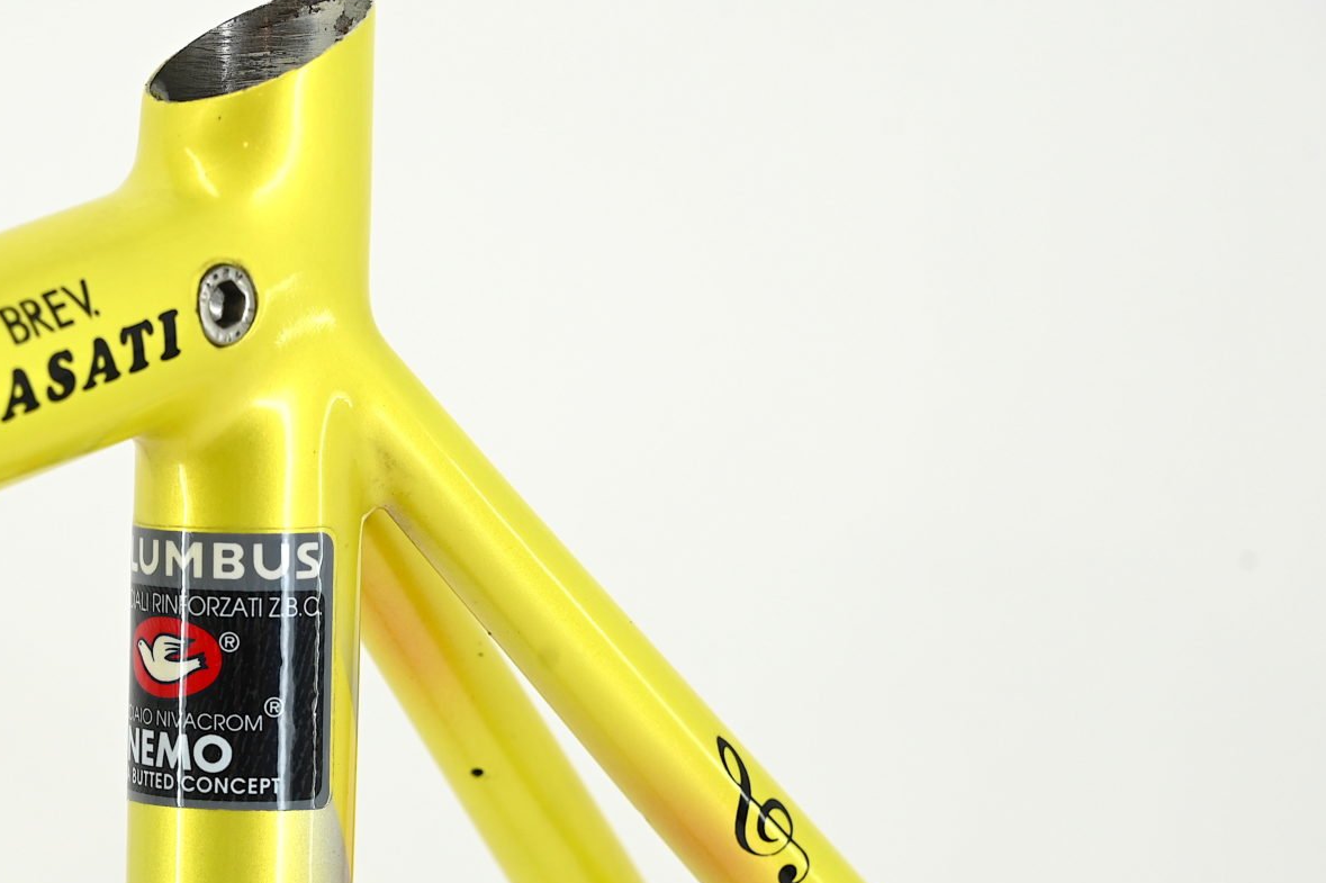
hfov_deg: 17.8
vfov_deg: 12.0
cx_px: 259
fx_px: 4197
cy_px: 701
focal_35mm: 114
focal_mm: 70
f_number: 8
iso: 320
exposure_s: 1/50
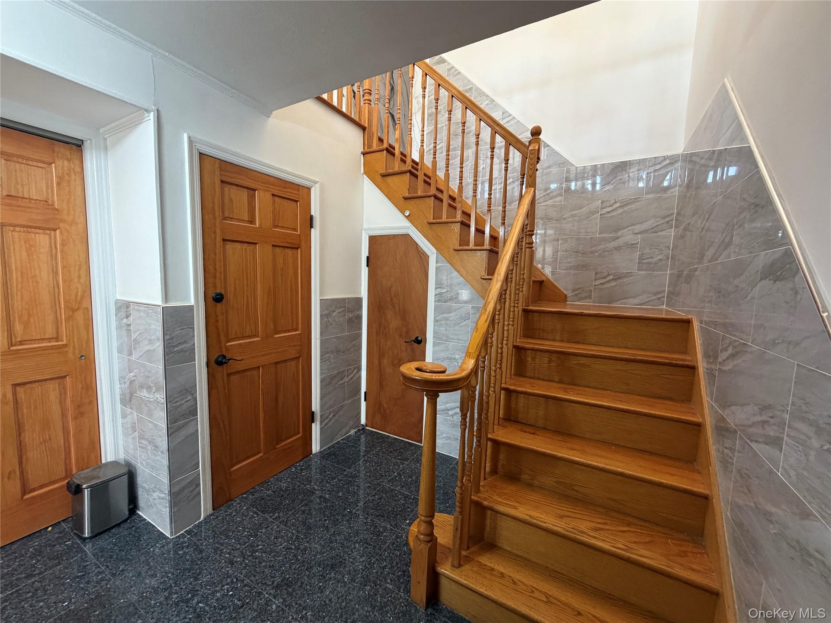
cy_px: 312
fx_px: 336
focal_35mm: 14
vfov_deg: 85.7
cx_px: 416
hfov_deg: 102.1
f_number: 2.2
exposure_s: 1/60
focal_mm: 2.22
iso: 250
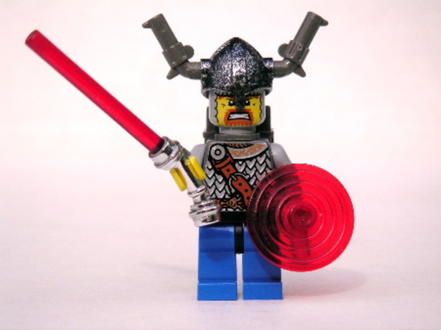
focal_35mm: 111
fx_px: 1413
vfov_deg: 13.3
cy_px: 165
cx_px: 220
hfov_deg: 17.7
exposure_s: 1/750
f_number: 3.6
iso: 50
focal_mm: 17.1
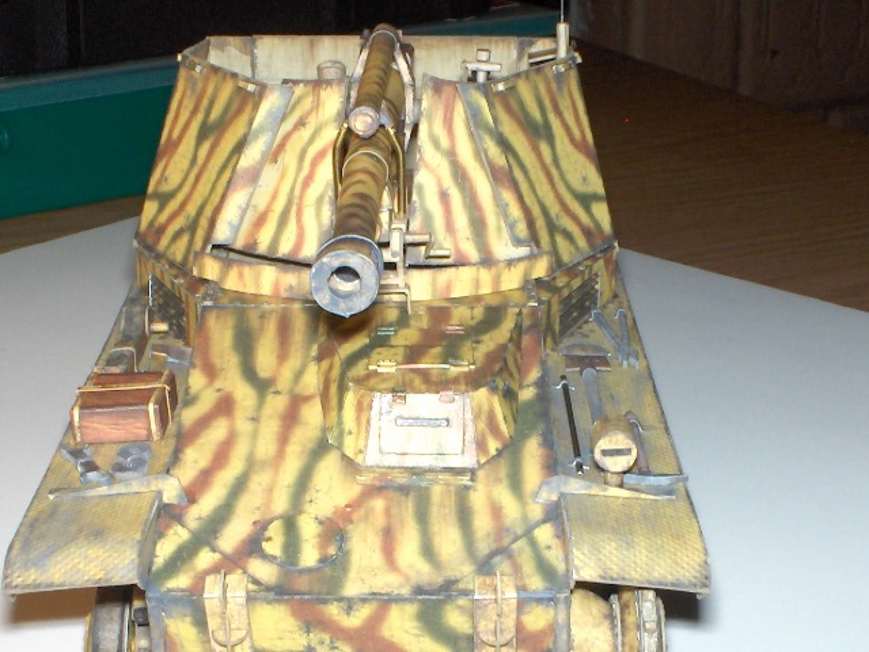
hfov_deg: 50.1
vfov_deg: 38.7
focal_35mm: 37
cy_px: 326
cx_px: 434
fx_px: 929
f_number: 6.5
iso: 100
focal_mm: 6.11
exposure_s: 1/60
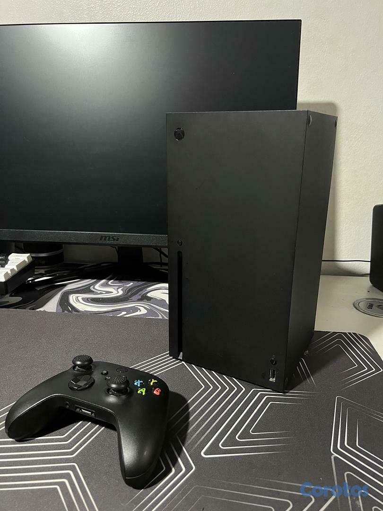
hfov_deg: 53.1
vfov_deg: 67.3
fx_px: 384
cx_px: 192
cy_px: 256
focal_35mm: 26
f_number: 1.5
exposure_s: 1/31
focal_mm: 5.7
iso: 640
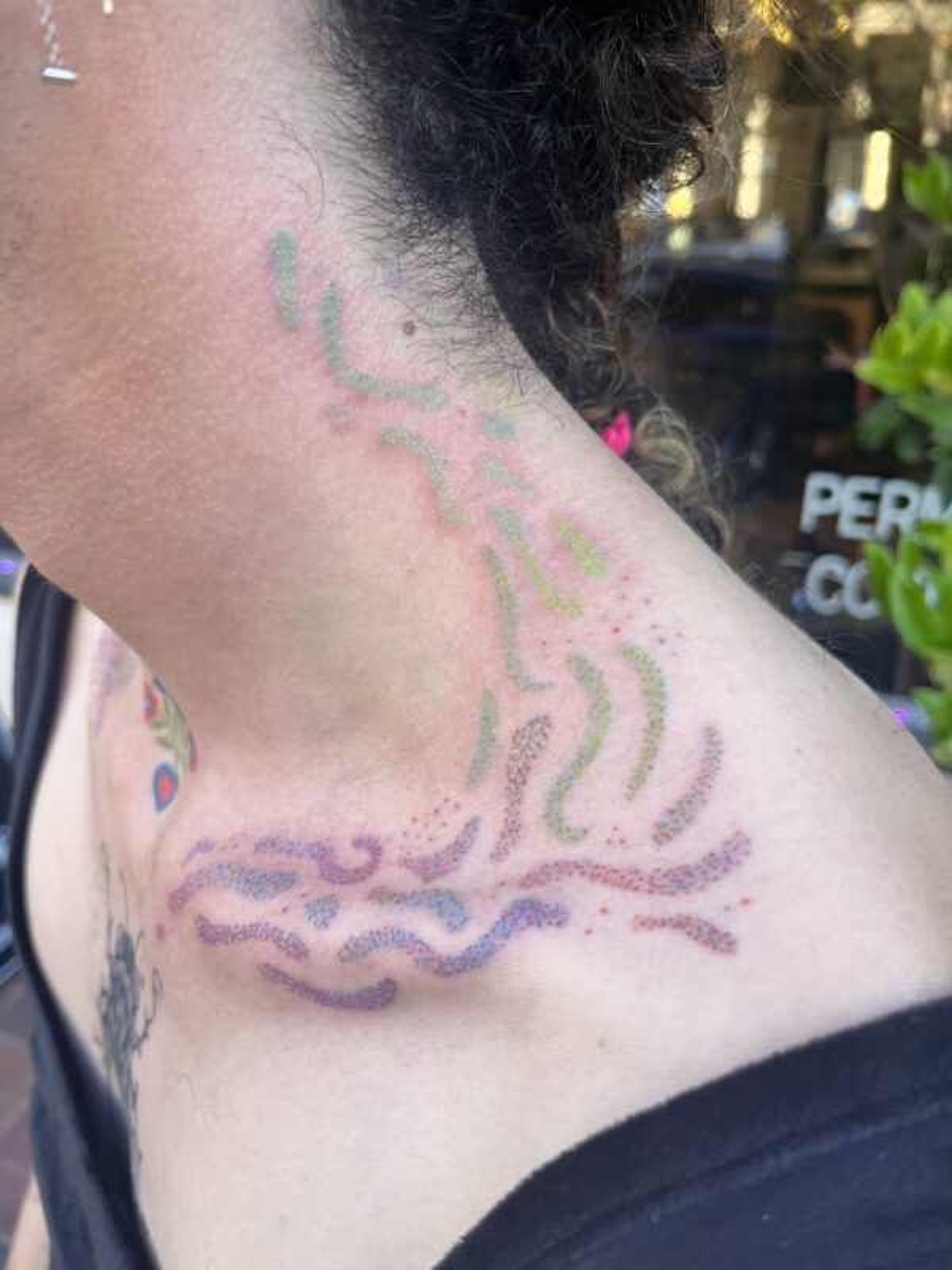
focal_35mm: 26
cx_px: 476
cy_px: 635
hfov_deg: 53.1
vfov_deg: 67.3
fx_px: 953
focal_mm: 5.1
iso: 32
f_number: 1.6
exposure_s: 1/149
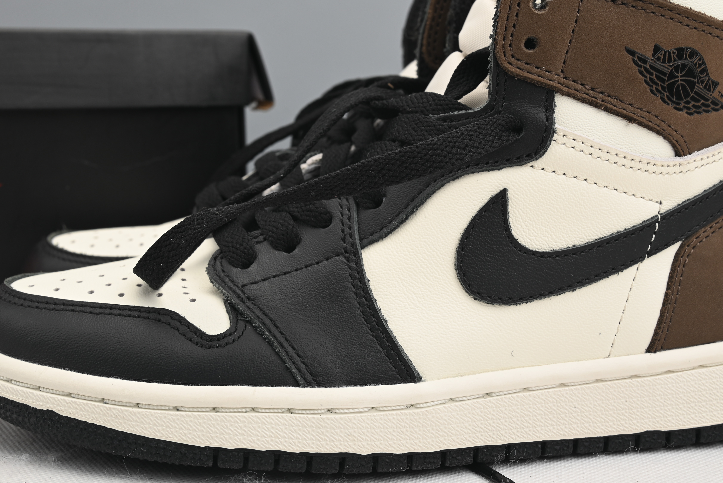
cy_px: 252
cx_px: 387
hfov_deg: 38.8
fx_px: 1025
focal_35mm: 51
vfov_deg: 26.5
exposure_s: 1/200
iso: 100
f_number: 11
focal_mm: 41
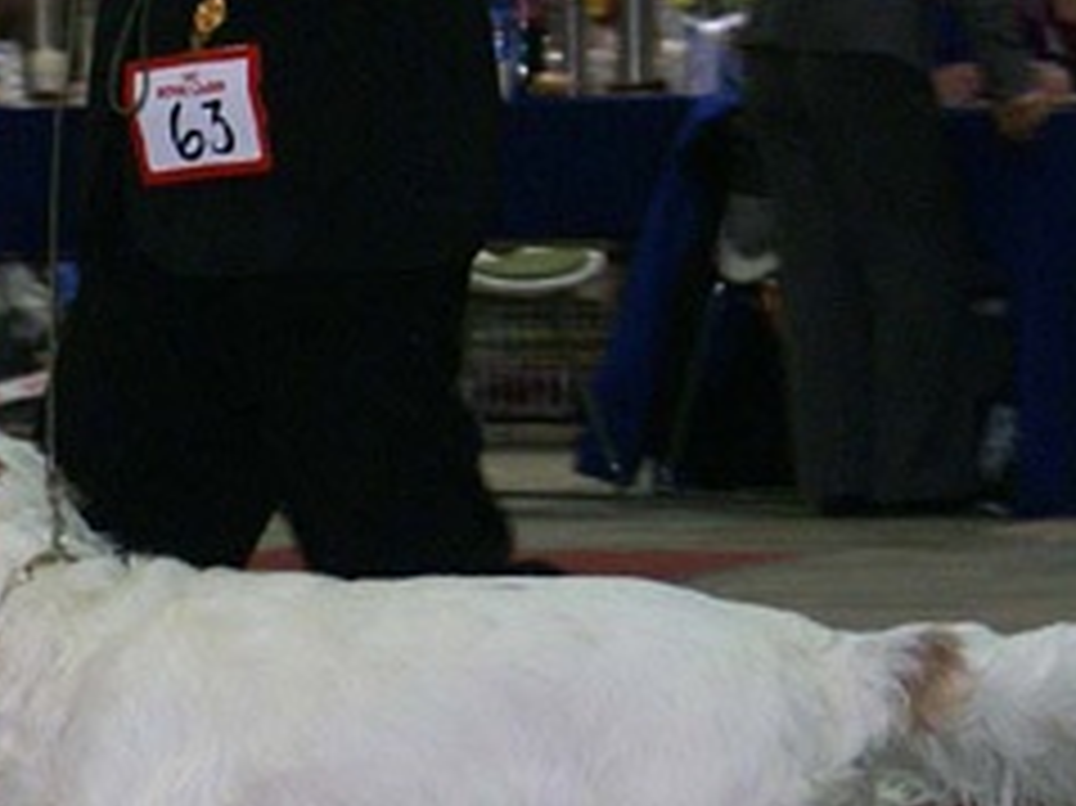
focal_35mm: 338
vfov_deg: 4.4
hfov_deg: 5.8
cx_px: -68
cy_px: 835
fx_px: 10501
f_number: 5.6
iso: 400
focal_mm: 70
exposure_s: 1/125
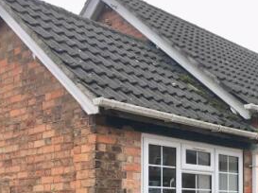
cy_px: 180
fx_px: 461
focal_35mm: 62
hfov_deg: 30.2
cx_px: 221
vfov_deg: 22.9
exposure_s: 1/33
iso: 50
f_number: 2.2
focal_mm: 4.15
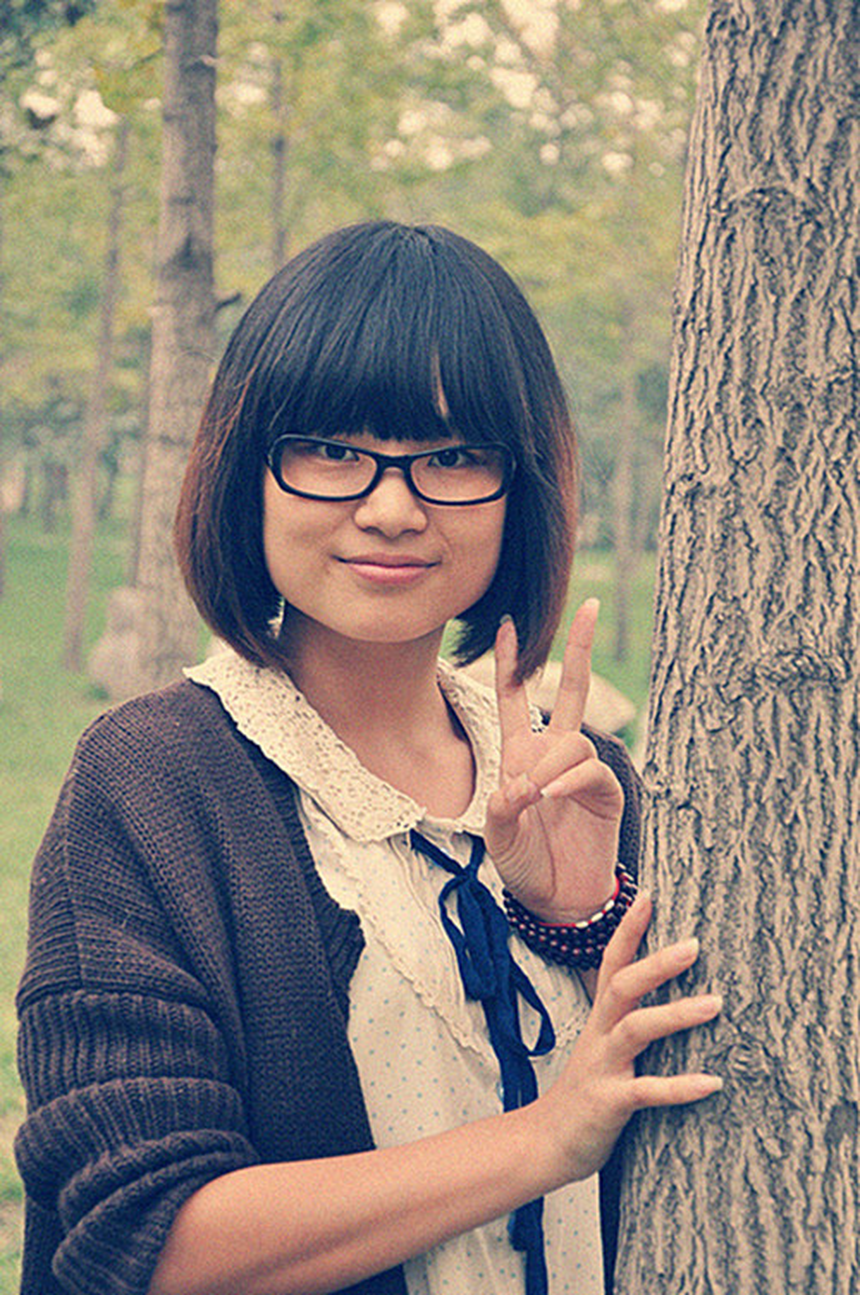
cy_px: 648
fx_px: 3341
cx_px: 430
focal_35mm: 93
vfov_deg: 21.9
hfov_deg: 14.7
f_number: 5.3
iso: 200
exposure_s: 1/100
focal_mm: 62
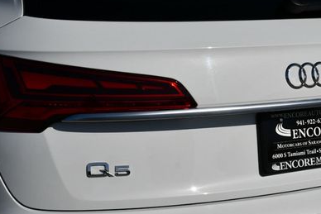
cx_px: 228
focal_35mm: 99
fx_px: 883
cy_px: 152
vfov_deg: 13.8
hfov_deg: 20.5
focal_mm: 30
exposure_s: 1/500
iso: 100
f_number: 11
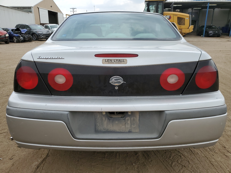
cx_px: 116
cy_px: 86
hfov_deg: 67.3
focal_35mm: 26
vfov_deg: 53.1
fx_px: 174
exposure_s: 1/1429
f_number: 1.5
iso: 50
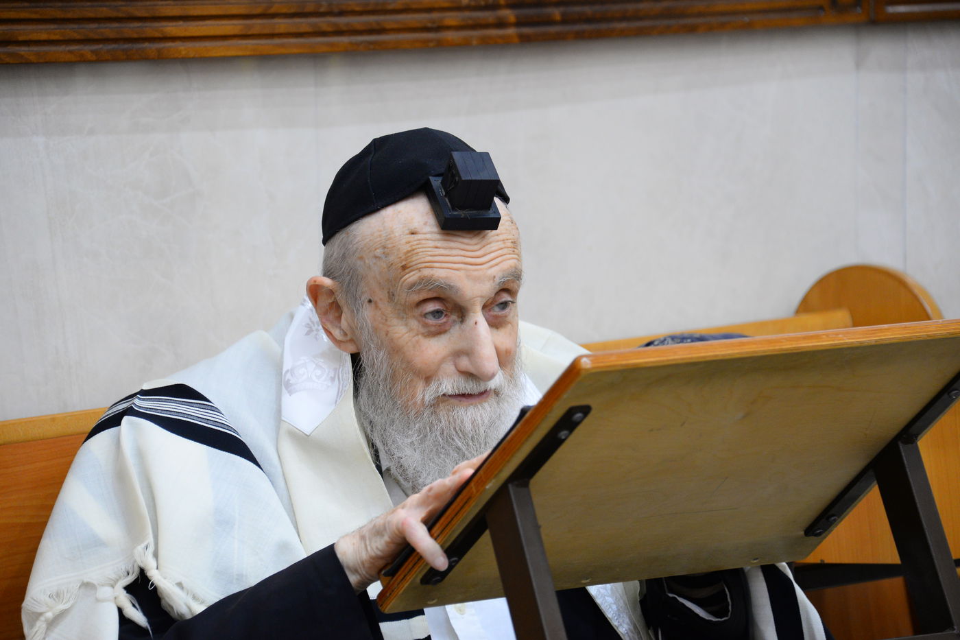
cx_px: 480
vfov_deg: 7.6
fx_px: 4799
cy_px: 320
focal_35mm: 180
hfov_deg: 11.4
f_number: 5.6
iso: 2500
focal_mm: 180
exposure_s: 1/125
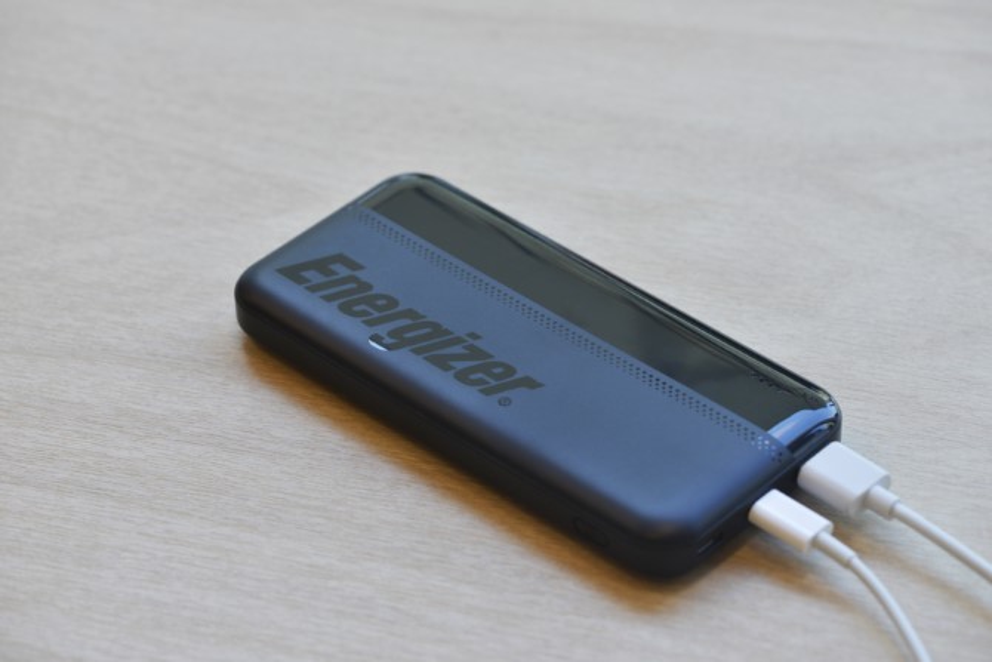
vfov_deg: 13.0
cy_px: 331
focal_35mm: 105
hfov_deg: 19.5
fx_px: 2894
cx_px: 496
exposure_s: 1/125
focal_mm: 105
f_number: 8
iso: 400
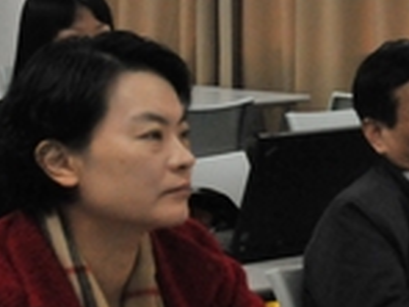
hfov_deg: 15.0
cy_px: 187
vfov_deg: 11.7
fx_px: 1494
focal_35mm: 126
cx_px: 503
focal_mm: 29
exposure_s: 1/250
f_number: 3.8
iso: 1600
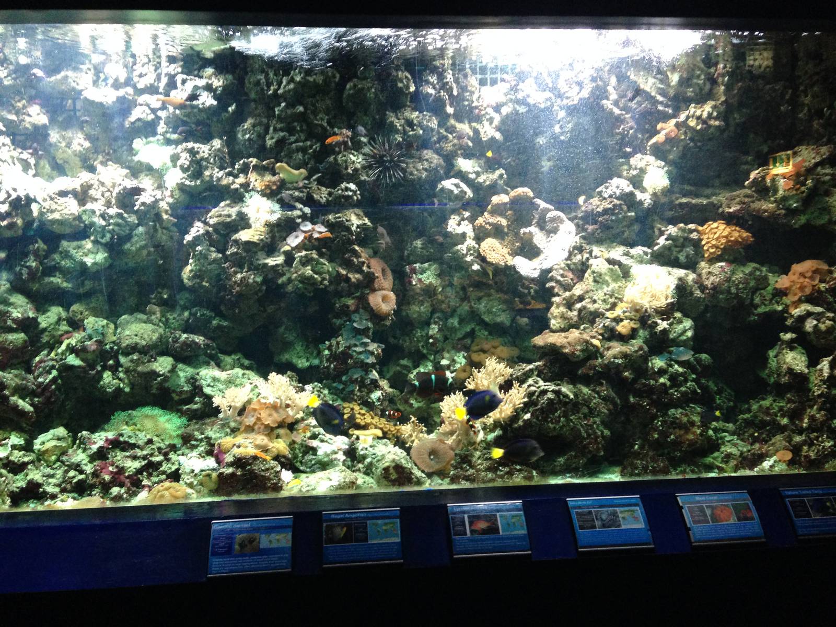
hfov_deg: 55.4
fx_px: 797
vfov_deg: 42.9
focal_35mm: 33
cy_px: 314
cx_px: 418
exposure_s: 1/20
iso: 250
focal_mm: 4.12
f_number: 2.4
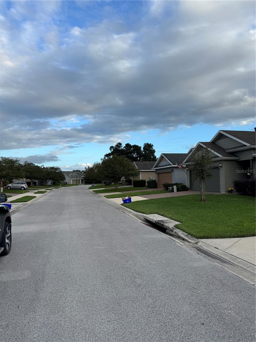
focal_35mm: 24
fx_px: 237
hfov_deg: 56.8
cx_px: 128
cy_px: 171
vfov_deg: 71.6
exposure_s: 1/1524
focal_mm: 6.76
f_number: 1.78
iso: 80
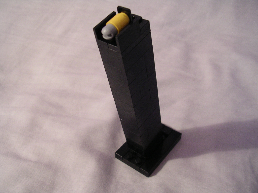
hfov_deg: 49.0
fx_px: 283
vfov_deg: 37.7
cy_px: 96
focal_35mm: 38
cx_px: 129
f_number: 2.8
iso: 143
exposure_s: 1/3.6
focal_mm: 5.8
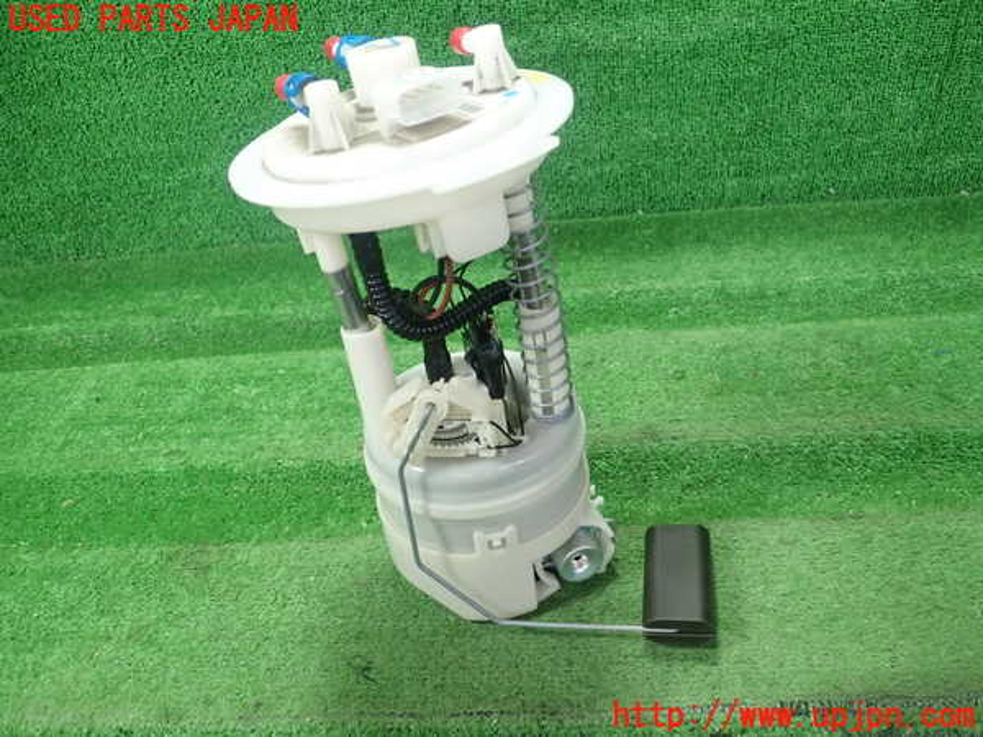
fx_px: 852
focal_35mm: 30
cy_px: 368
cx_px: 492
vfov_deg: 46.8
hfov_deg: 60.0
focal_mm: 5.5
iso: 400
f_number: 2.3
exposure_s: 1/125
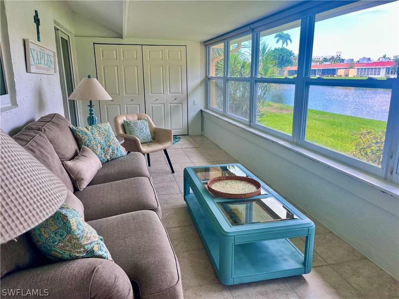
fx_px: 300
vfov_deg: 53.1
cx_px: 200
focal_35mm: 26
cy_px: 150
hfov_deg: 67.3
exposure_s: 1/143
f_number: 1.6
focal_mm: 5.1
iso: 40
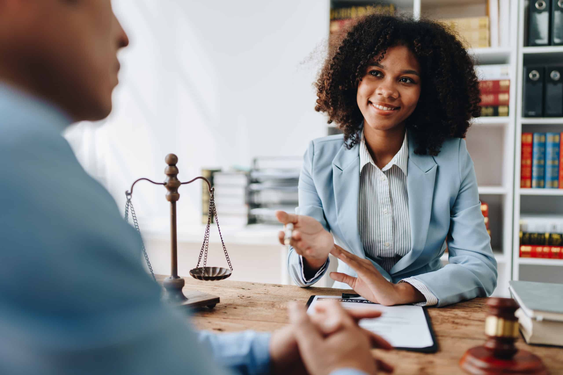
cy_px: 188
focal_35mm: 35
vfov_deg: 37.9
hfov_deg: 54.4
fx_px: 547
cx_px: 282
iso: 100
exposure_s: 1/1000
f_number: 1.4
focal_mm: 35
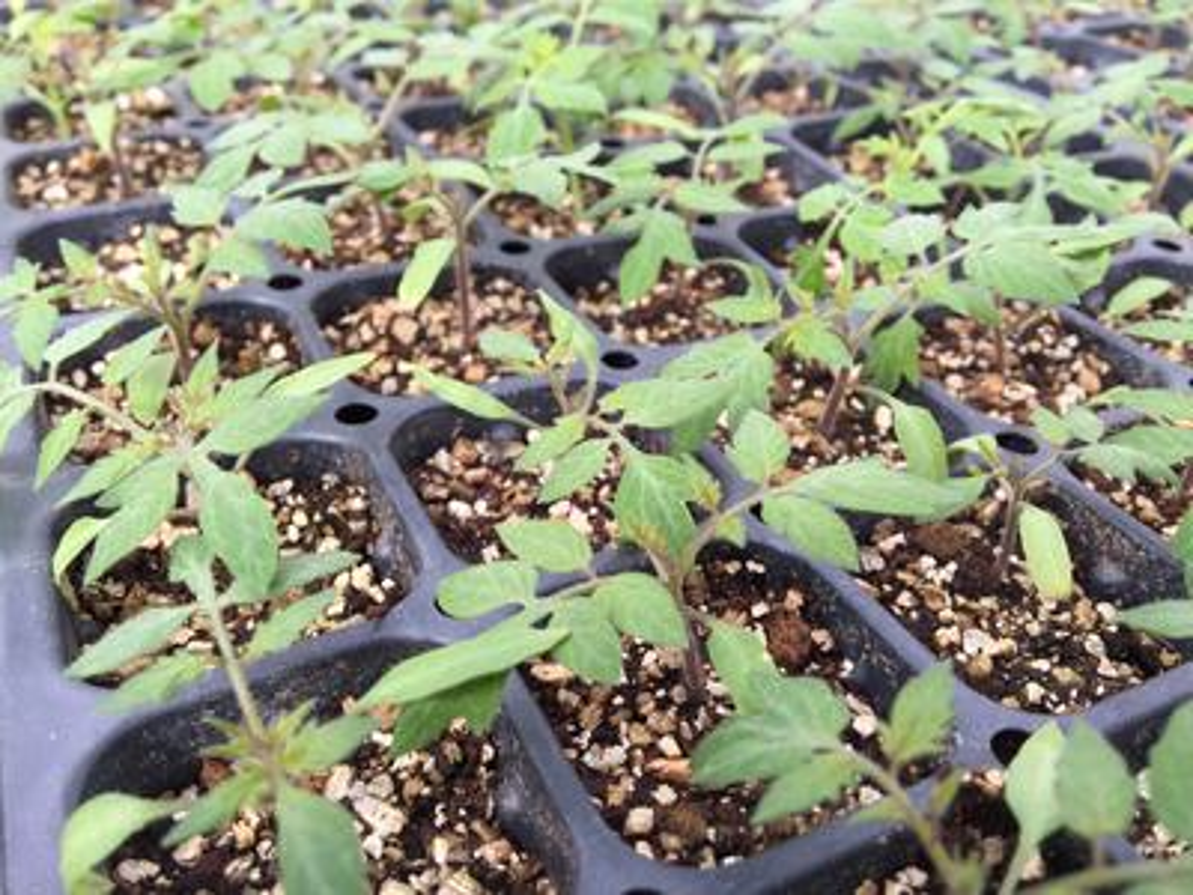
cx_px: 596
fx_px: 999
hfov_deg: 61.7
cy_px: 448
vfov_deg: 48.2
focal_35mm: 29
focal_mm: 4.15
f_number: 2.2
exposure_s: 1/291
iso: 32
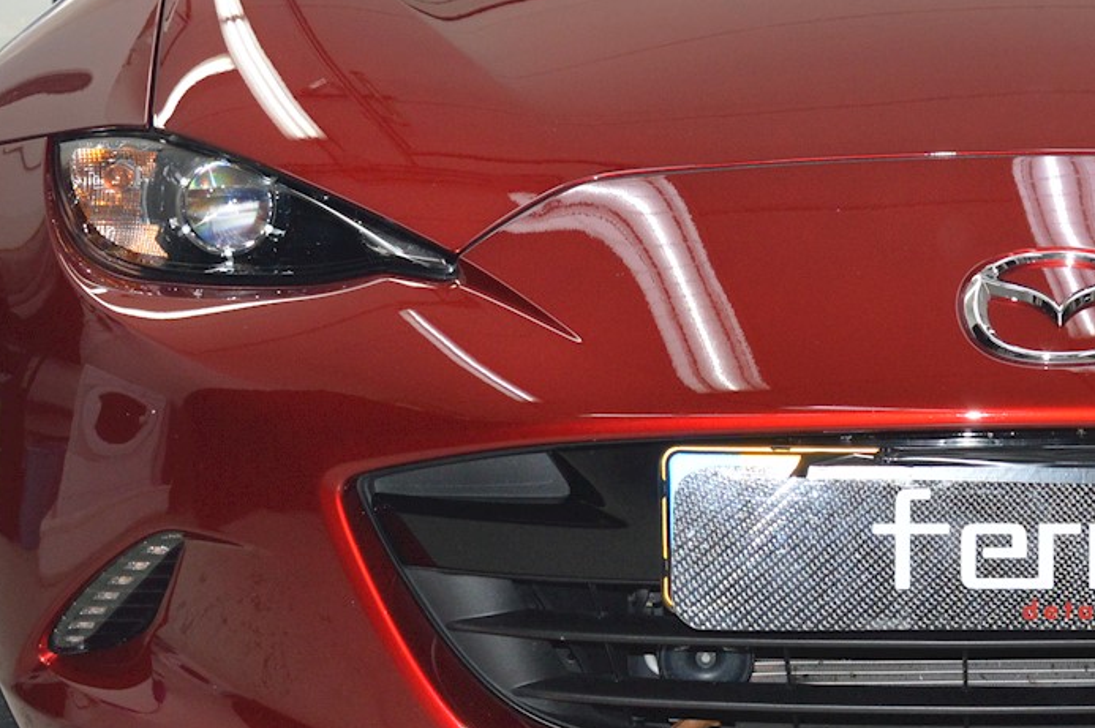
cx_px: 1000
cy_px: 276
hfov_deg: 18.6
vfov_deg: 12.7
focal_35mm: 108
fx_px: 3283
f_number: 8
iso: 500
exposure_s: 1/60
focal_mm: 26
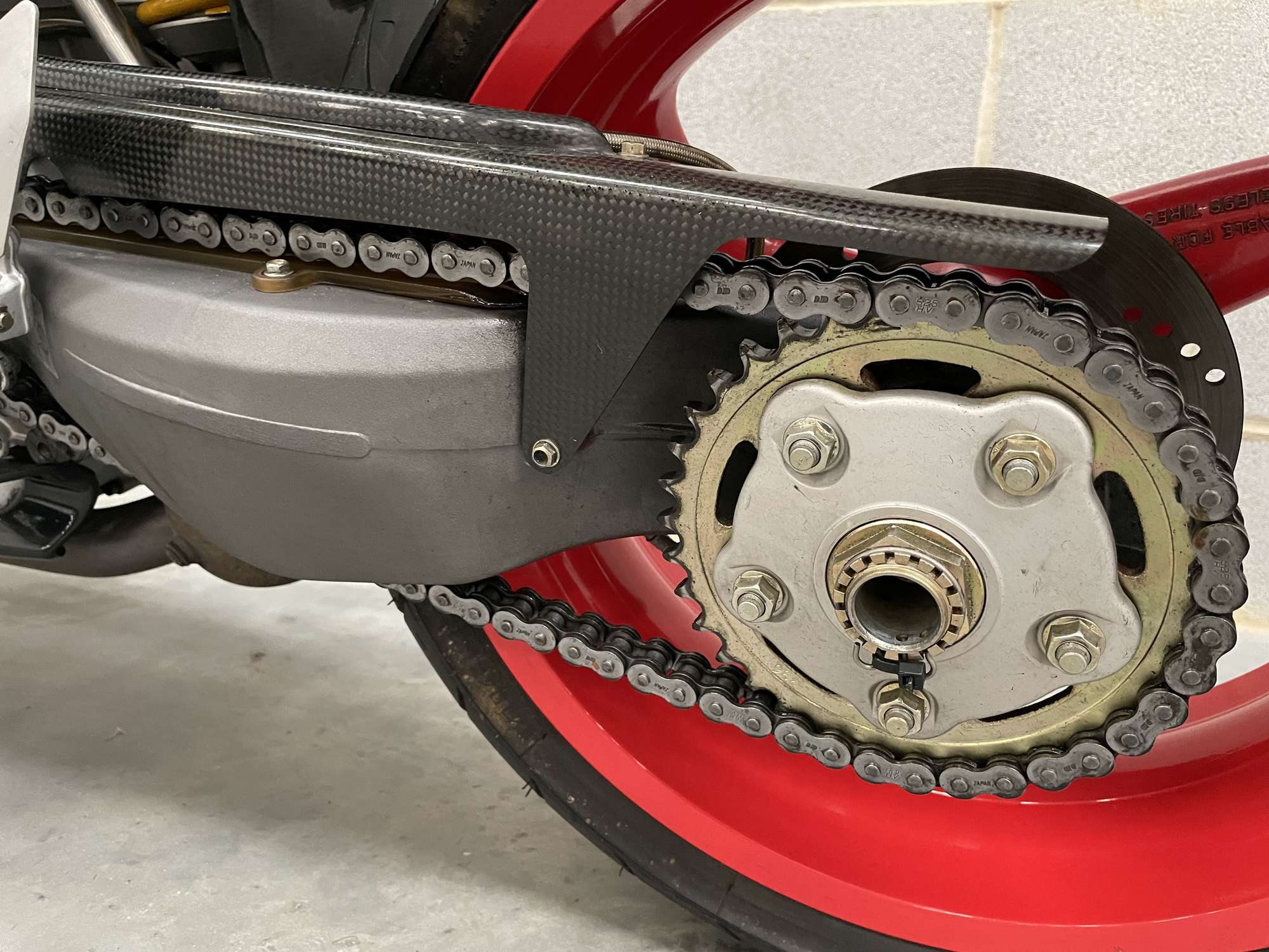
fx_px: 953
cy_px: 476
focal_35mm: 26
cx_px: 634
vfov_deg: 53.1
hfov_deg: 67.3
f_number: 1.6
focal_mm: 4.2
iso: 500
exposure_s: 1/50
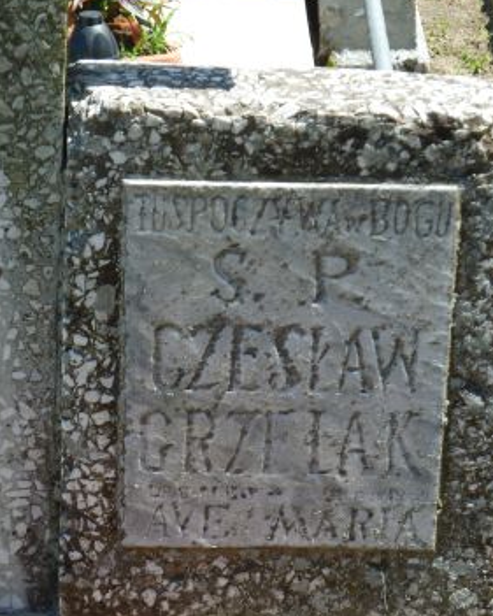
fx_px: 3336
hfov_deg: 8.5
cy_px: 398
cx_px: 272
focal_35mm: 183
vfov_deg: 10.5
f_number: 4.5
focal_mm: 22.5
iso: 80
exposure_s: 1/200
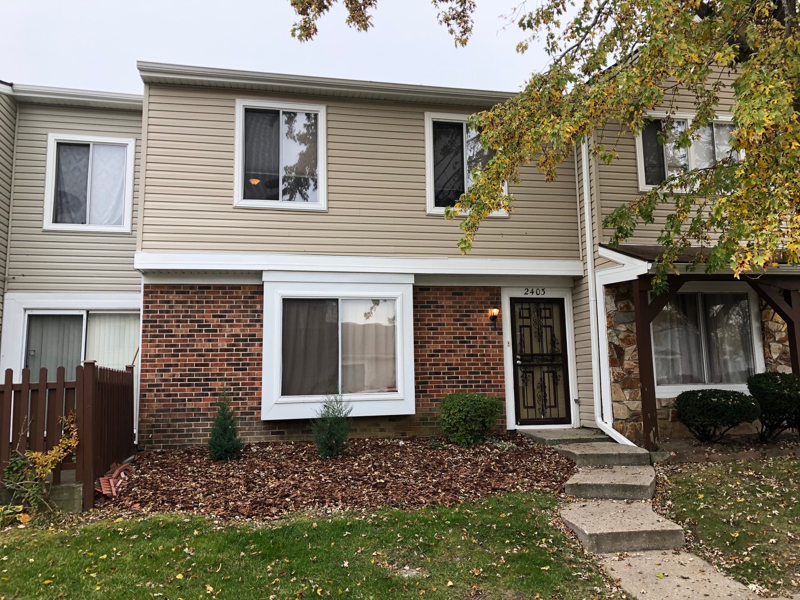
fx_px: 647
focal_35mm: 28
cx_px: 400
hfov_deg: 63.4
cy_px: 300
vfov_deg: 49.7
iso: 25
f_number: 1.8
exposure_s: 1/120
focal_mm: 3.99
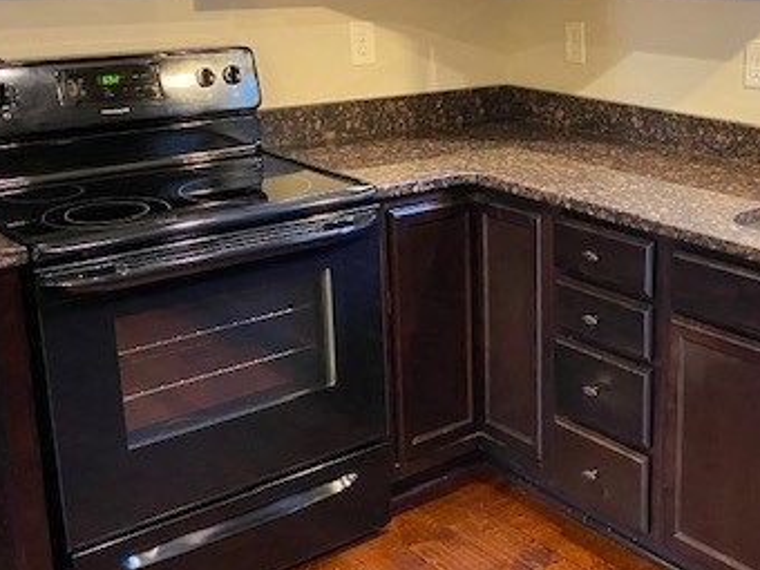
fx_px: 1076
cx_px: 617
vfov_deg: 29.6
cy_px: 217
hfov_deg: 37.4
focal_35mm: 49
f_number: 1.8
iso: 500
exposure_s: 1/30
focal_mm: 4.25
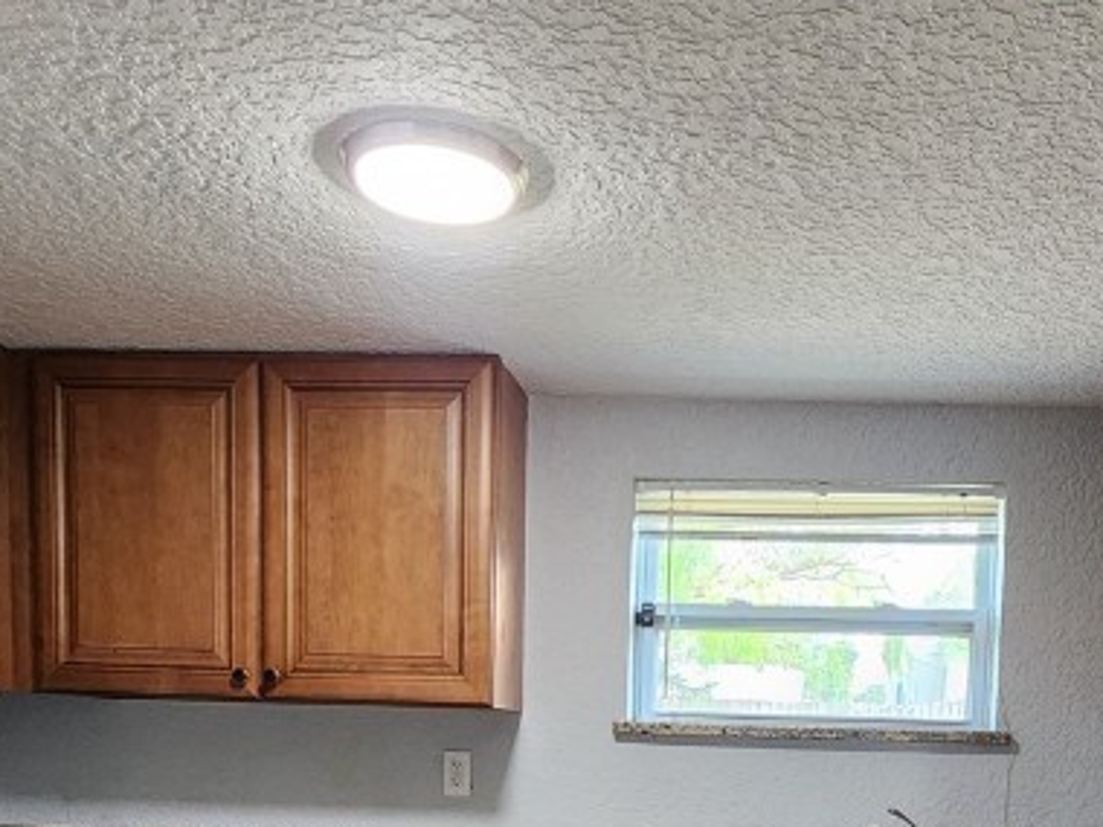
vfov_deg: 35.4
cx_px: 682
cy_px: 888
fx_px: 1115
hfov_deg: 52.1
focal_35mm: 35
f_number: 2.2
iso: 400
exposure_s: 1/60
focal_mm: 2.2
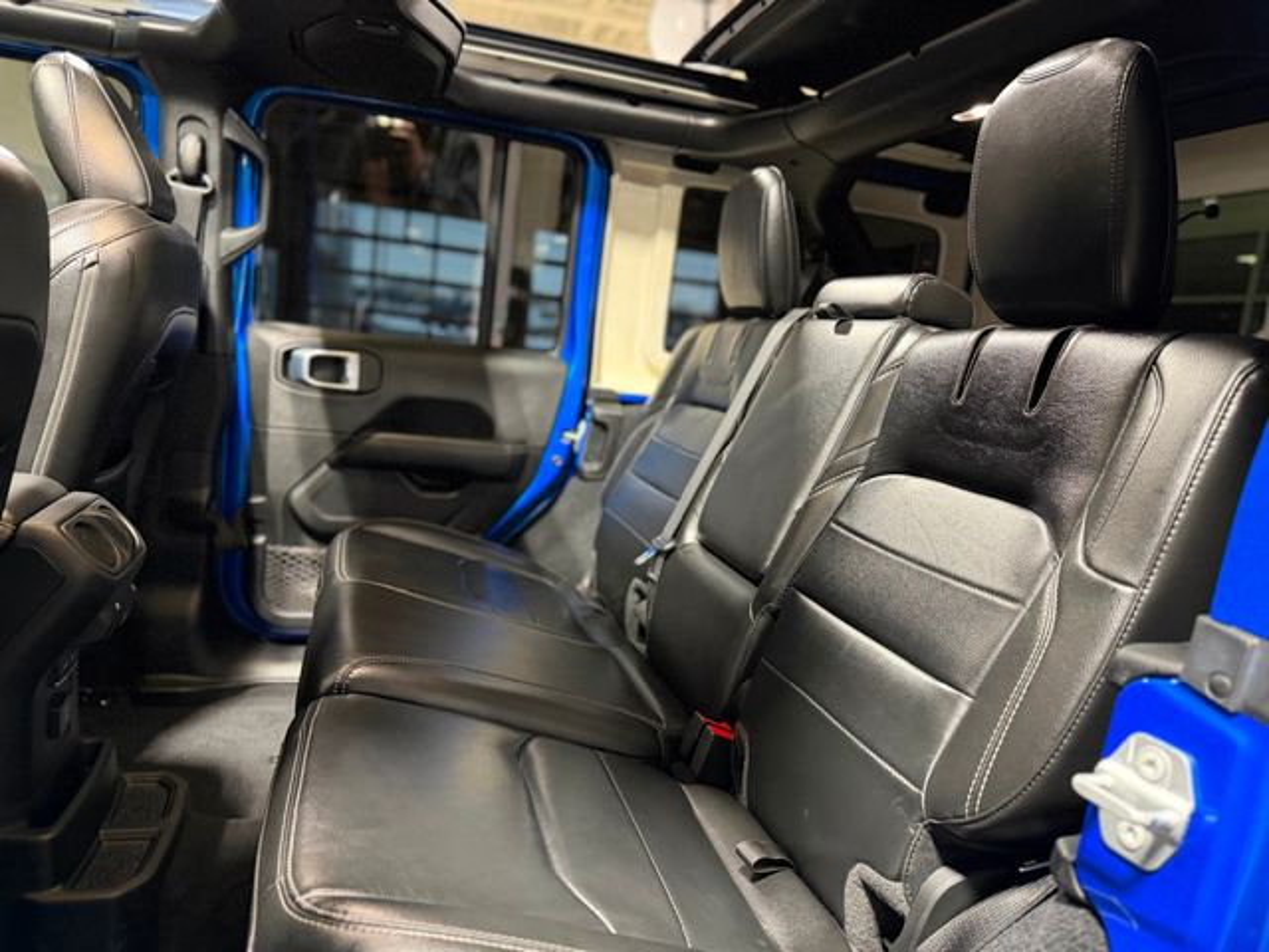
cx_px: 634
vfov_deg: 56.8
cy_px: 476
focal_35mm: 24
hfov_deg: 71.6
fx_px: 880
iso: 800
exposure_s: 1/40
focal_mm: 6.76
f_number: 1.78
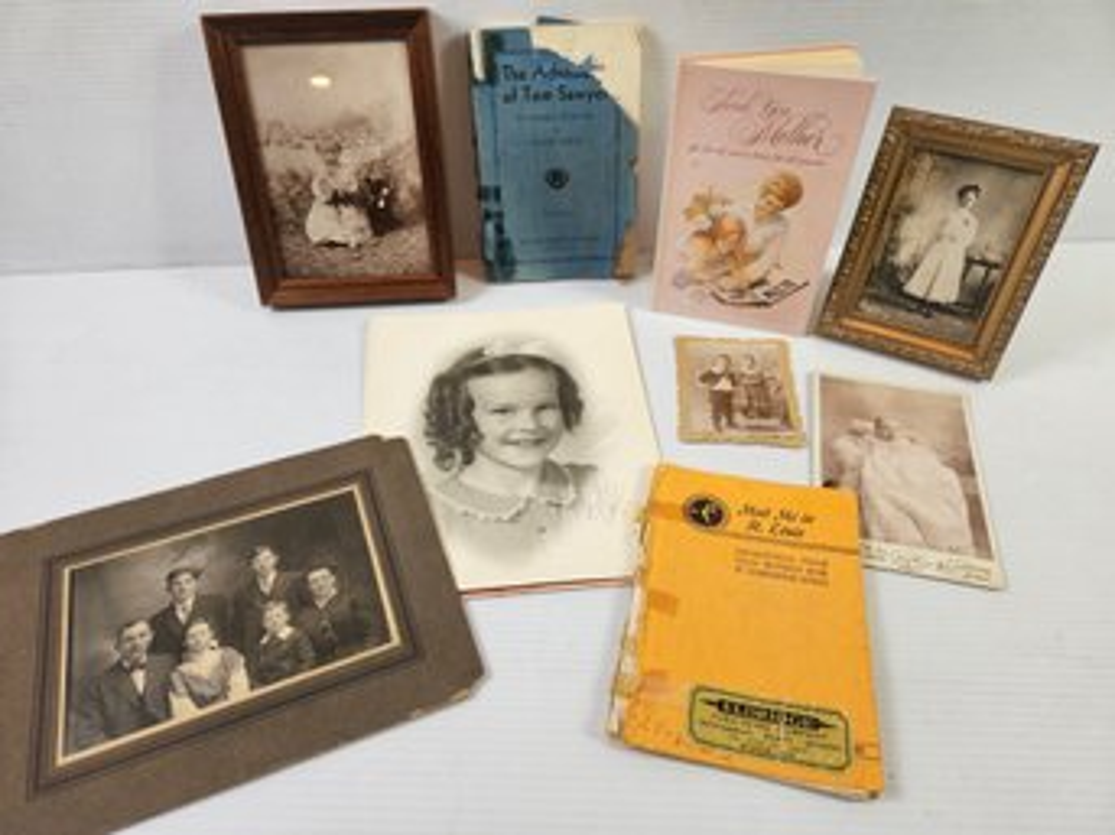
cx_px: 558
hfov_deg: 73.9
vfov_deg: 58.8
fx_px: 741
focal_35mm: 23
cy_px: 418
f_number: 1.8
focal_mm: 5.4
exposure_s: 1/120
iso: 80
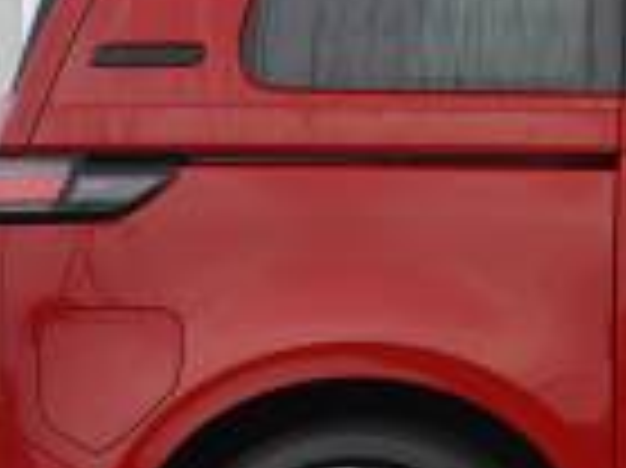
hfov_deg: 7.7
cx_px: 1247
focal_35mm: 246
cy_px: 202
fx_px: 4449
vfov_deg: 6.0
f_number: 5.6
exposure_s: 1/60
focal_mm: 37
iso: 160
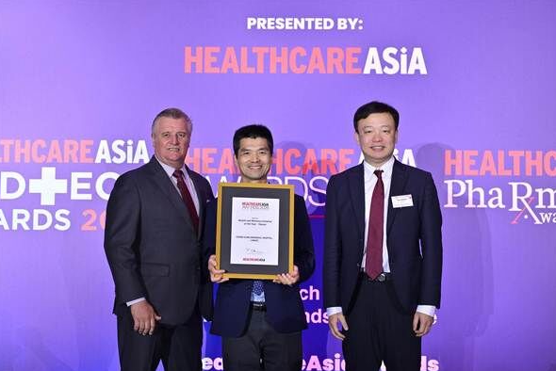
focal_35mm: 62
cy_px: 186
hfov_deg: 32.4
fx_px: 958
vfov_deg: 21.9
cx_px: 278
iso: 1250
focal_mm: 61
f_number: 4
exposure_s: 1/250
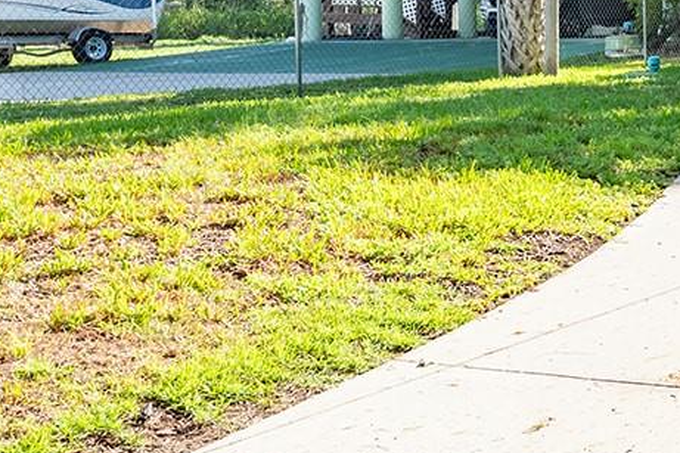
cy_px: 35
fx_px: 1279
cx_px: 1159
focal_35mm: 68
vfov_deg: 19.7
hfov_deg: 21.6
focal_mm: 19.5
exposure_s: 1/1000
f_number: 8
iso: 320
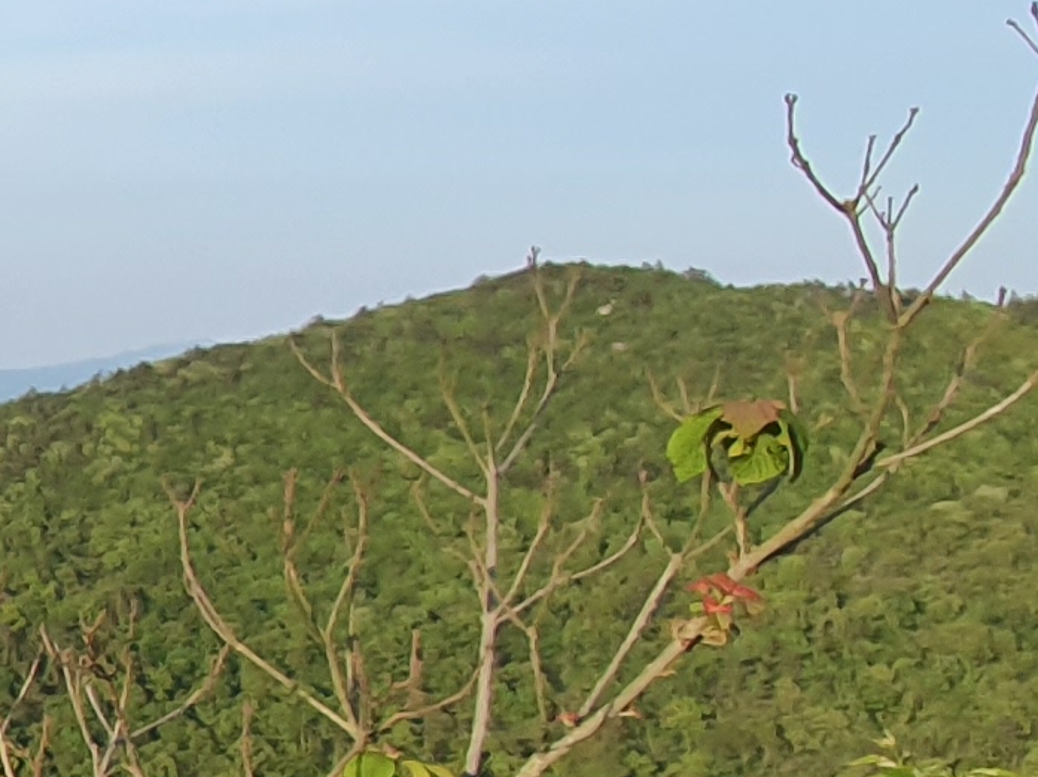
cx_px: -1574
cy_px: 767
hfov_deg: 14.0
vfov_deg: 16.8
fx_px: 2577
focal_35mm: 86
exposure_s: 1/602
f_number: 2.2
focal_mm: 1.8
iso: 50
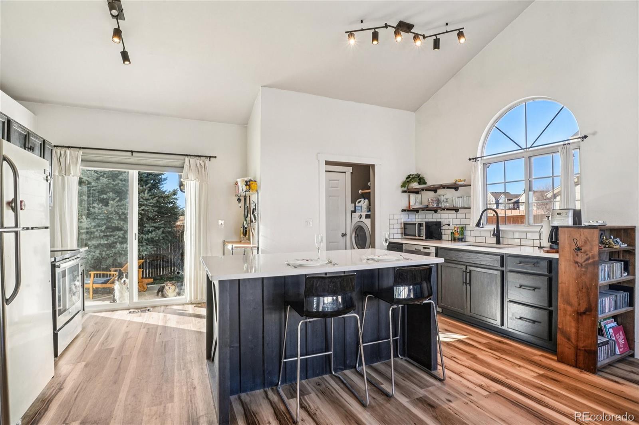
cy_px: 212
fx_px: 293
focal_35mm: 16
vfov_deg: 72.0
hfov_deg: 95.0
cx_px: 320
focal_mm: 11
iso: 125
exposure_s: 1/30
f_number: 8
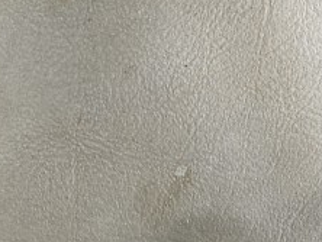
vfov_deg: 9.5
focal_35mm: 149
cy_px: 426
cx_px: -16
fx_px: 1388
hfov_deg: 13.0
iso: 640
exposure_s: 1/100
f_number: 1.8
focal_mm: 5.4
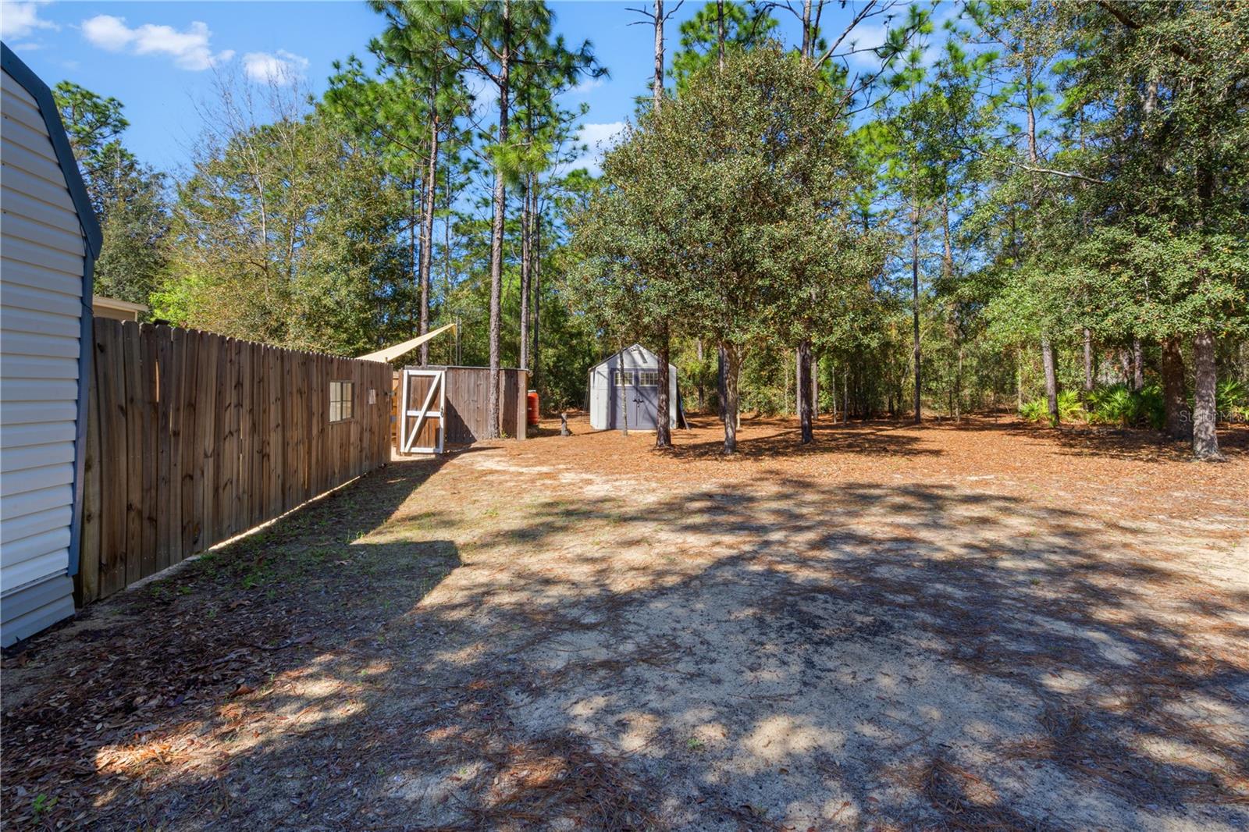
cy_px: 416
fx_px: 555
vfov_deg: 73.7
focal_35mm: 16
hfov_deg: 96.7
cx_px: 624
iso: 125
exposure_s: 1/8
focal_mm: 16
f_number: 22
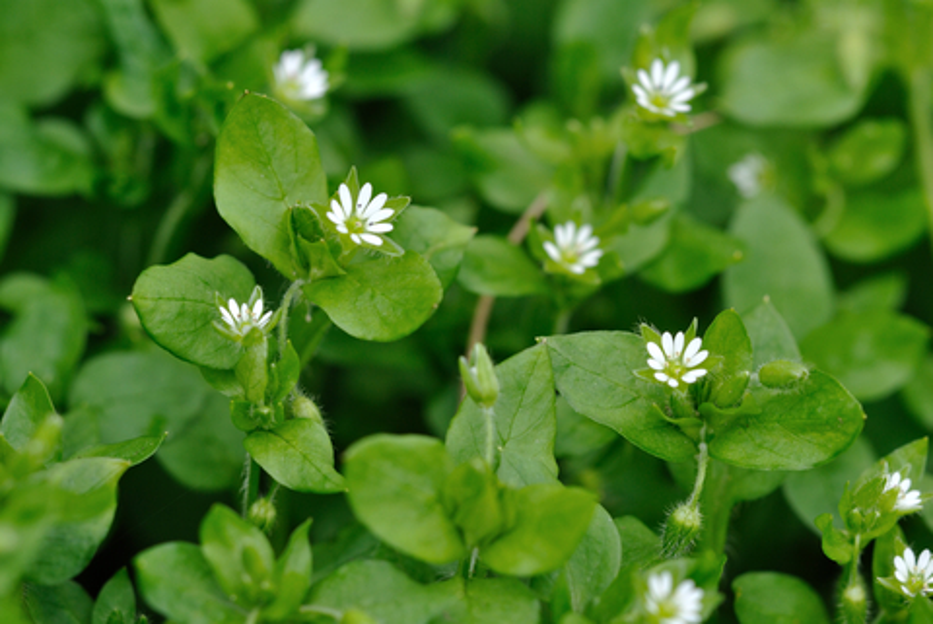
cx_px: 466
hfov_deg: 7.4
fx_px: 7198
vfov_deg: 5.0
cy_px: 312
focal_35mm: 278
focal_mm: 185
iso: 100
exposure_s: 1/60
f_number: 5.6
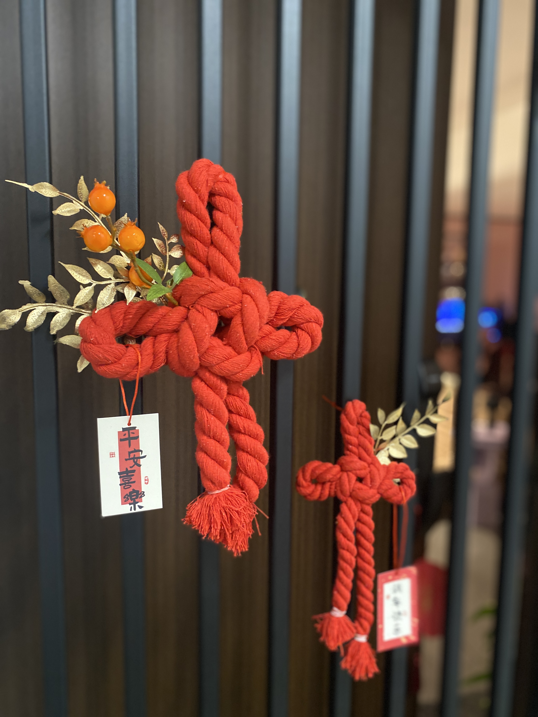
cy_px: 358
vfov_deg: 67.3
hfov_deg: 53.1
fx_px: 539
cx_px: 269
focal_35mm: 26
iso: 500
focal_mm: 4.25
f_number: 1.8
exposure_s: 1/25
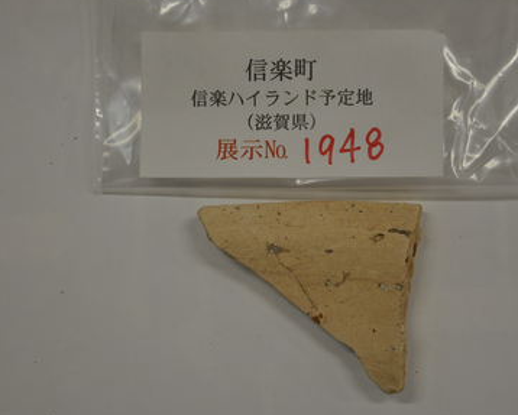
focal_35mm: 117
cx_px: 268
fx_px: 1795
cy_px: 210
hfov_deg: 16.4
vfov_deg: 13.2
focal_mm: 66
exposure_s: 1/250
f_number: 5.3
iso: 800
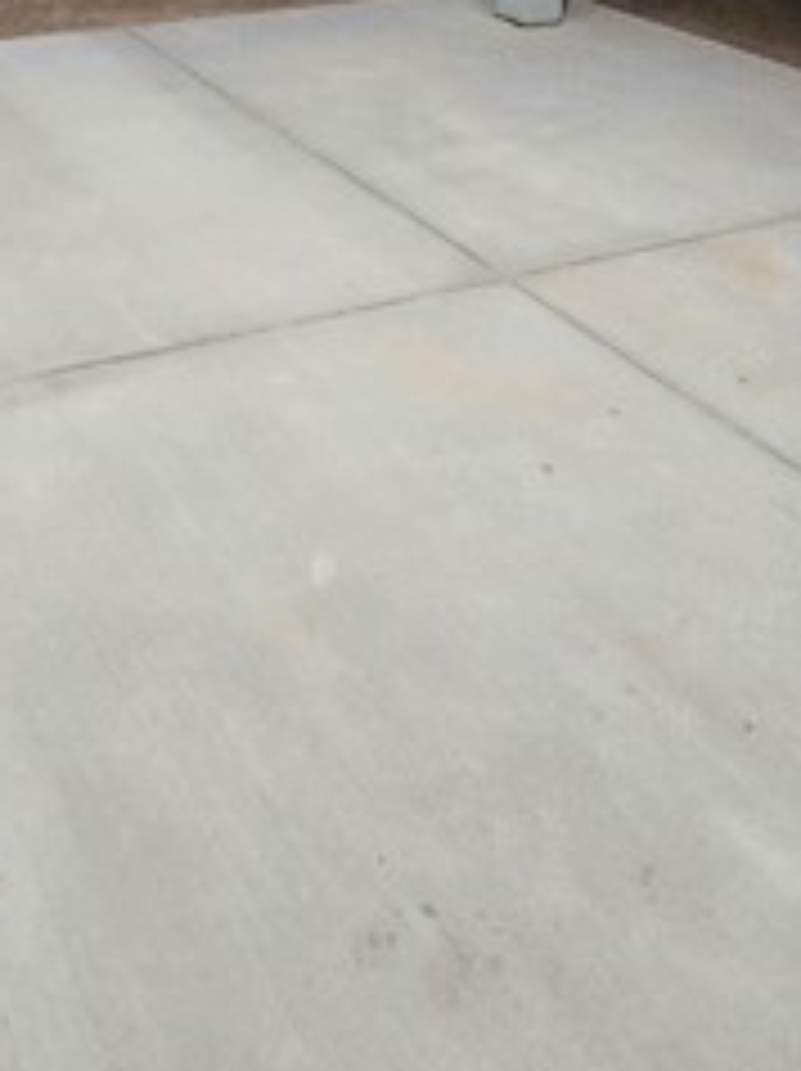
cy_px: -266
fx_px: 1082
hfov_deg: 35.4
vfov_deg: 37.2
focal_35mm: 35
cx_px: -58
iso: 1250
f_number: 2.2
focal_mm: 2.2
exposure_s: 1/60
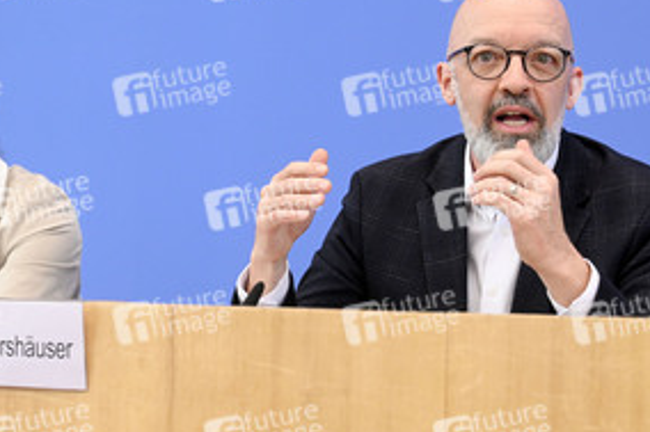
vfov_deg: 12.3
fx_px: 2003
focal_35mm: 111
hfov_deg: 18.4
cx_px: 203
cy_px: 146
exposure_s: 1/400
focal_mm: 70
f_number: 6.3
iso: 3200
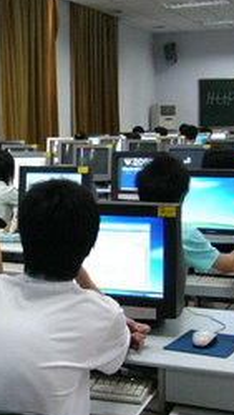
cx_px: 7
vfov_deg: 31.0
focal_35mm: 68
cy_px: 211
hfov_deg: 17.4
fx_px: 749
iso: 200
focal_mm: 6.5
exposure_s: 1/15
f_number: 2.9
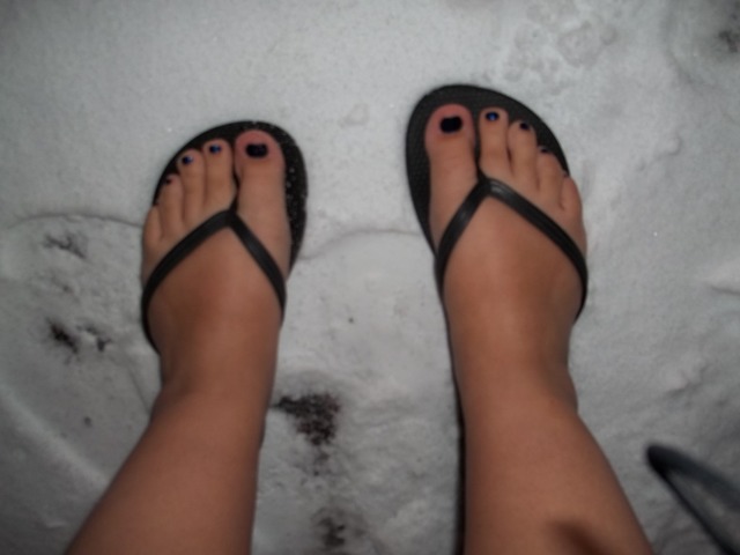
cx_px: 370
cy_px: 278
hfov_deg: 55.4
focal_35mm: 33
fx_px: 705
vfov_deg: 42.9
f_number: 3.3
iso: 64
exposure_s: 1/30
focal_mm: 5.9
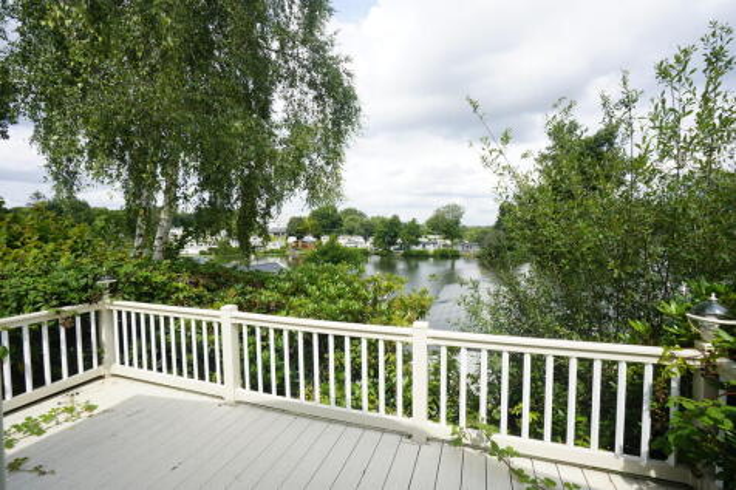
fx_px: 327
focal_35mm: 16
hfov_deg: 96.8
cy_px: 245
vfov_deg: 73.7
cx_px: 368
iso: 320
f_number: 18
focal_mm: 16
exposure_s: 1/60
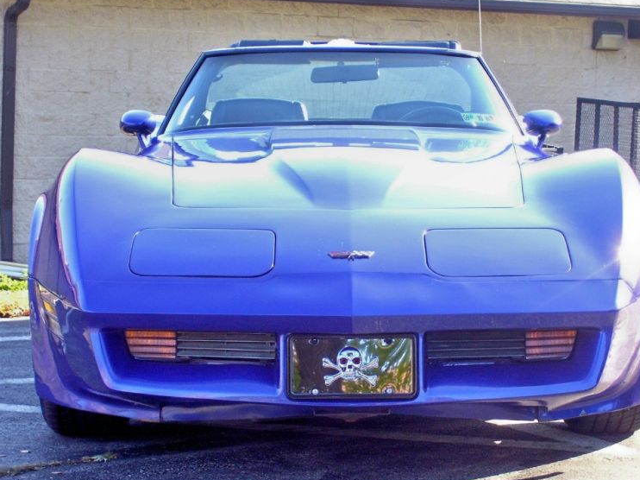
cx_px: 317
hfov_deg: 17.9
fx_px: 2033
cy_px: 248
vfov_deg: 13.5
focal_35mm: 110
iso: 125
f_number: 4.6
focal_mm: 16.8
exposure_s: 1/90
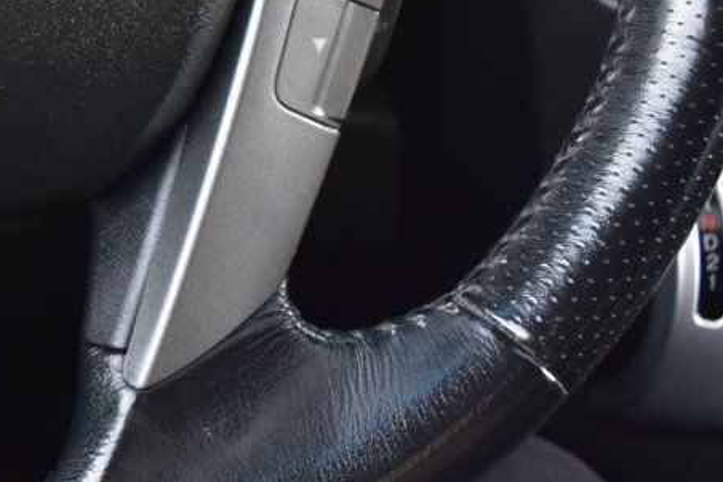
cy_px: -34
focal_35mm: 68
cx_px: -94
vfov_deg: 19.3
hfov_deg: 27.0
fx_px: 1365
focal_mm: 20
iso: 900
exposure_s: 1/15
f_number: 6.3
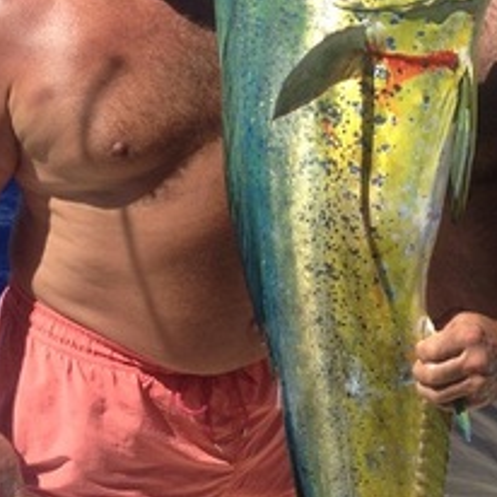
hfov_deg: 21.5
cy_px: 100
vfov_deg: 21.4
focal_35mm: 80
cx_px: 376
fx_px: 1299
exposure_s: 1/1493
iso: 64
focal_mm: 4.28
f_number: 2.4
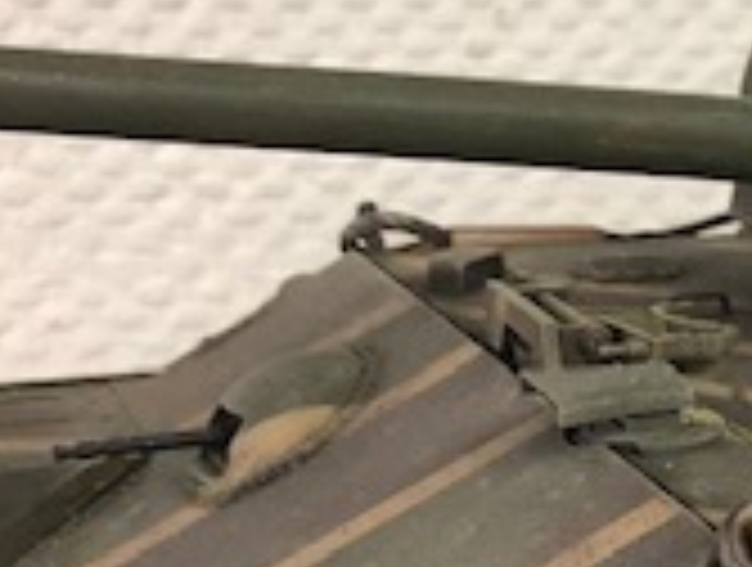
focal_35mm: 107
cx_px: 1171
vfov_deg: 13.7
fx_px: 2329
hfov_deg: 16.5
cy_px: 554
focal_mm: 3.99
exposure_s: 1/17
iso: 80
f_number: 1.8
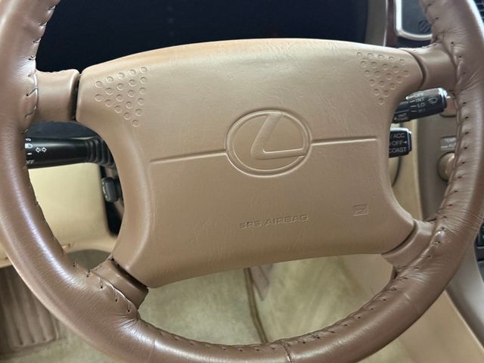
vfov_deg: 30.3
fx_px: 671
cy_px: 182
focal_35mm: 48
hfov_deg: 39.7
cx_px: 242
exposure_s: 1/24
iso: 640
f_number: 1.78
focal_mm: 6.76
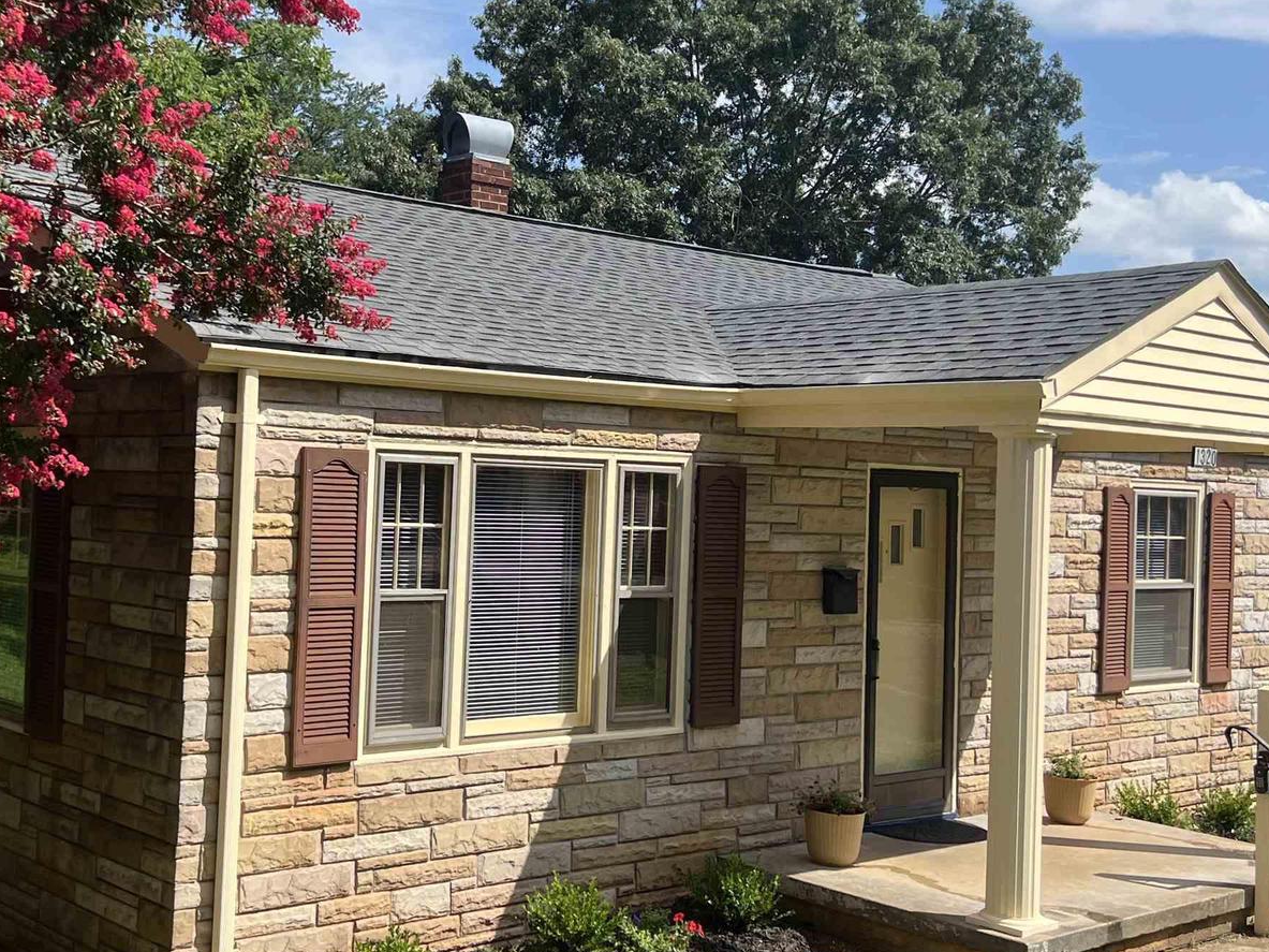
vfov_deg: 32.2
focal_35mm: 45
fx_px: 1650
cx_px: 460
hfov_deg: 41.7
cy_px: 462
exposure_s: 1/3165
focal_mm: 5.7
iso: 50
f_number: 1.5
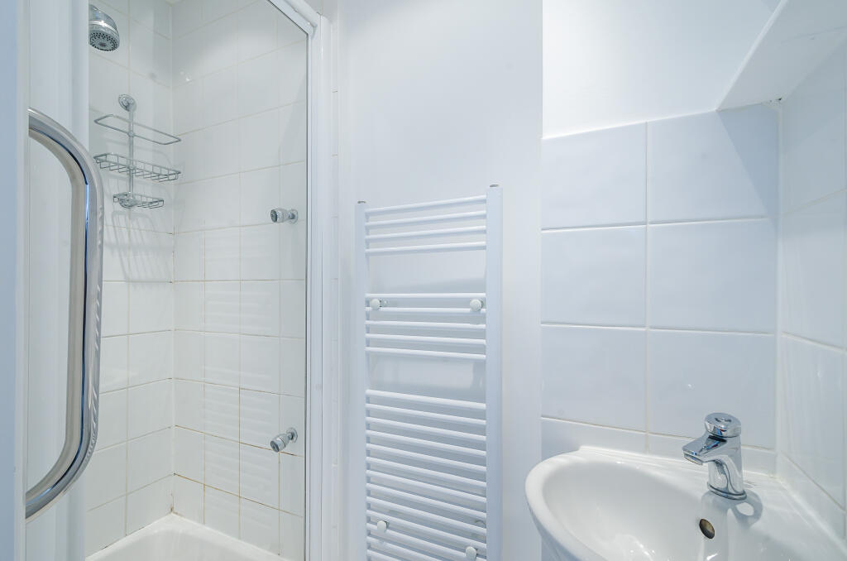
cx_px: 424
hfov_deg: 100.5
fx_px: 352
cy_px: 280
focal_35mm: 15
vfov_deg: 77.1
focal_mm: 10
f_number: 13
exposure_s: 1/13
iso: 500
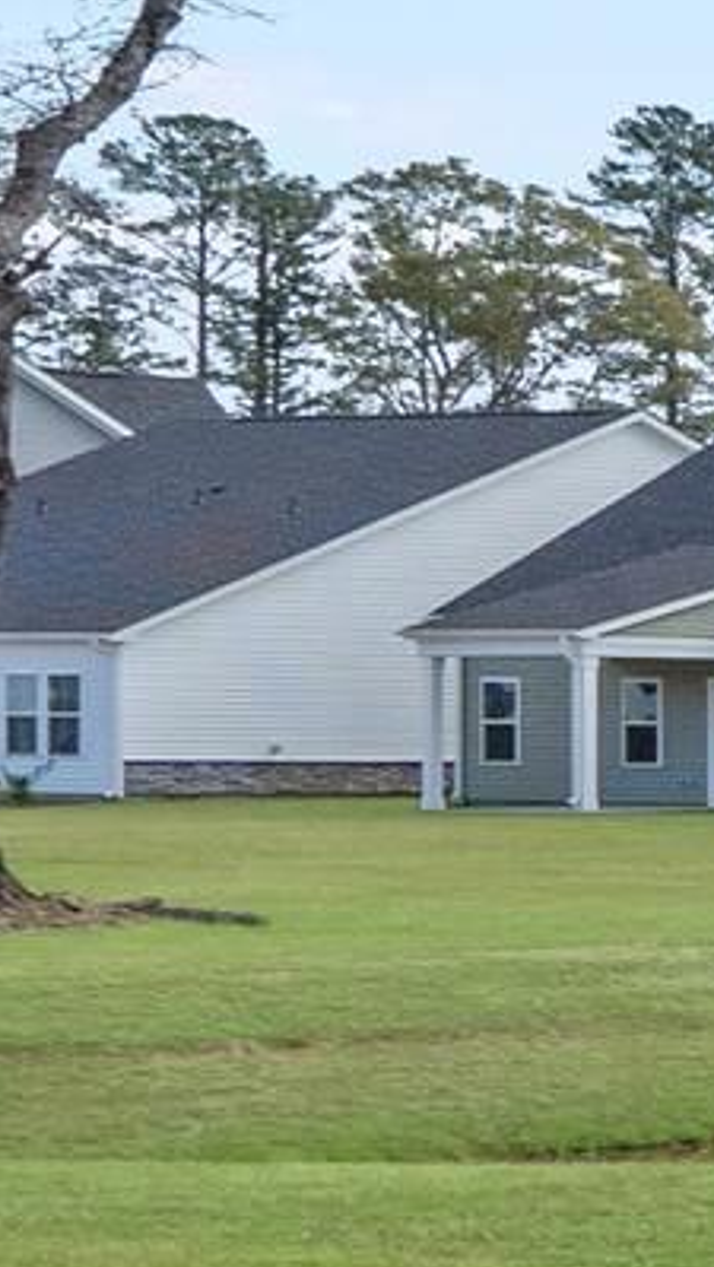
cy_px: 759
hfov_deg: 5.6
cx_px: 3957
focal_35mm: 129
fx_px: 4334
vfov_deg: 16.6
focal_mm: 16
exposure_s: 1/1000
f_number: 8
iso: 320
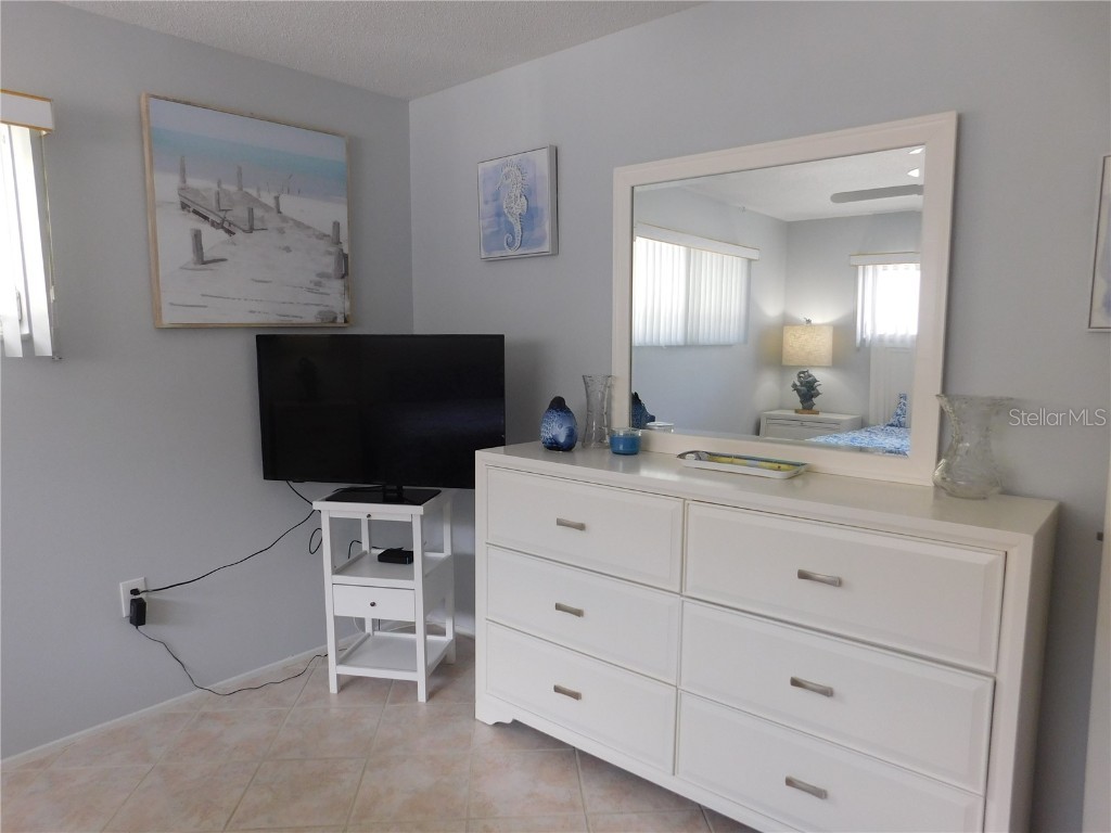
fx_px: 738
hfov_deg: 73.9
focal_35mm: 23
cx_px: 556
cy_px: 416
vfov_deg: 58.9
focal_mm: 4
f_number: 3
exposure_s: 1/30
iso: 160
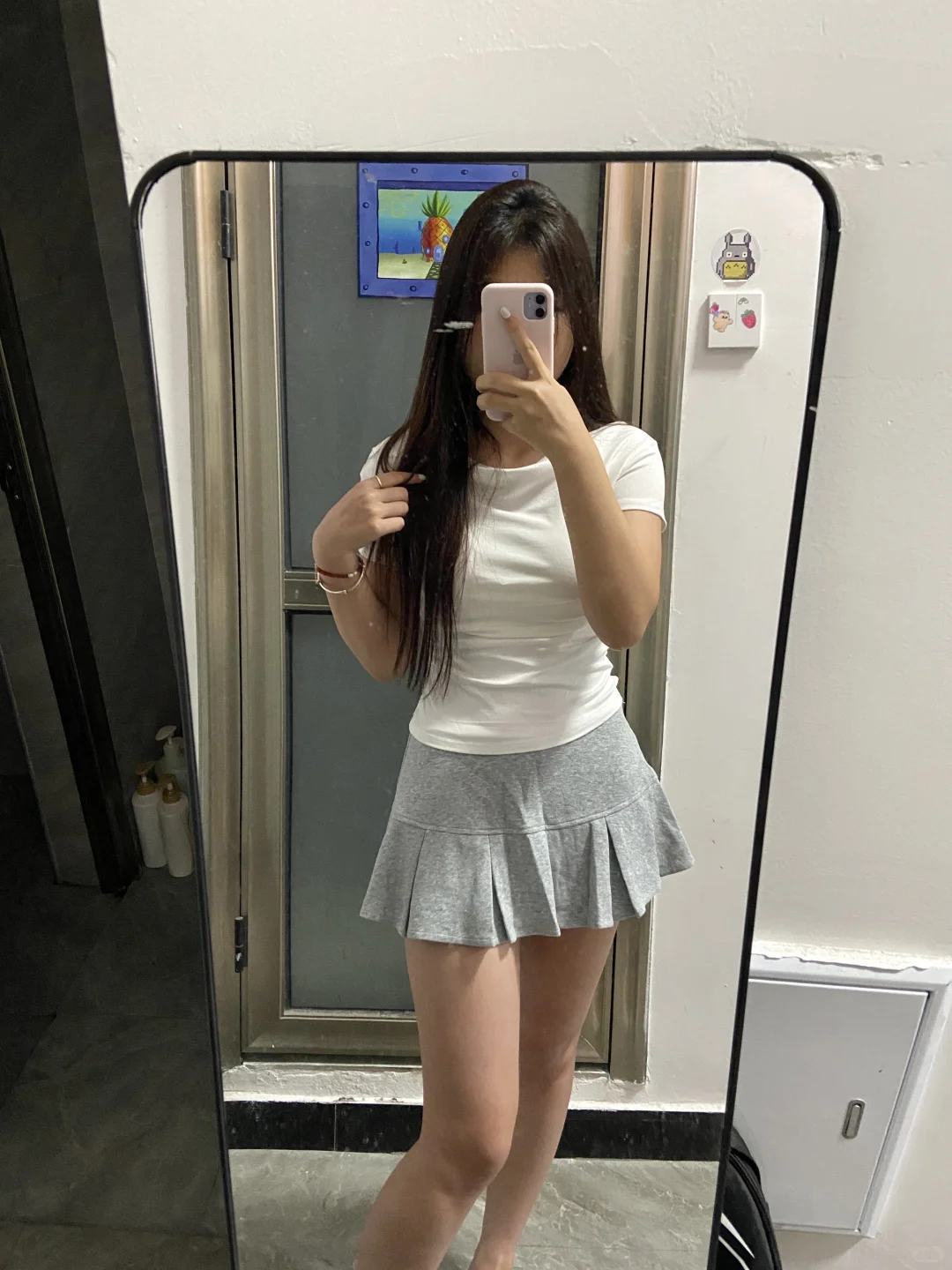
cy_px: 635
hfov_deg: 53.1
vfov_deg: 67.3
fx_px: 953
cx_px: 476
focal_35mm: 26
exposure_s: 1/25
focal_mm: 4.25
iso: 640
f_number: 1.8
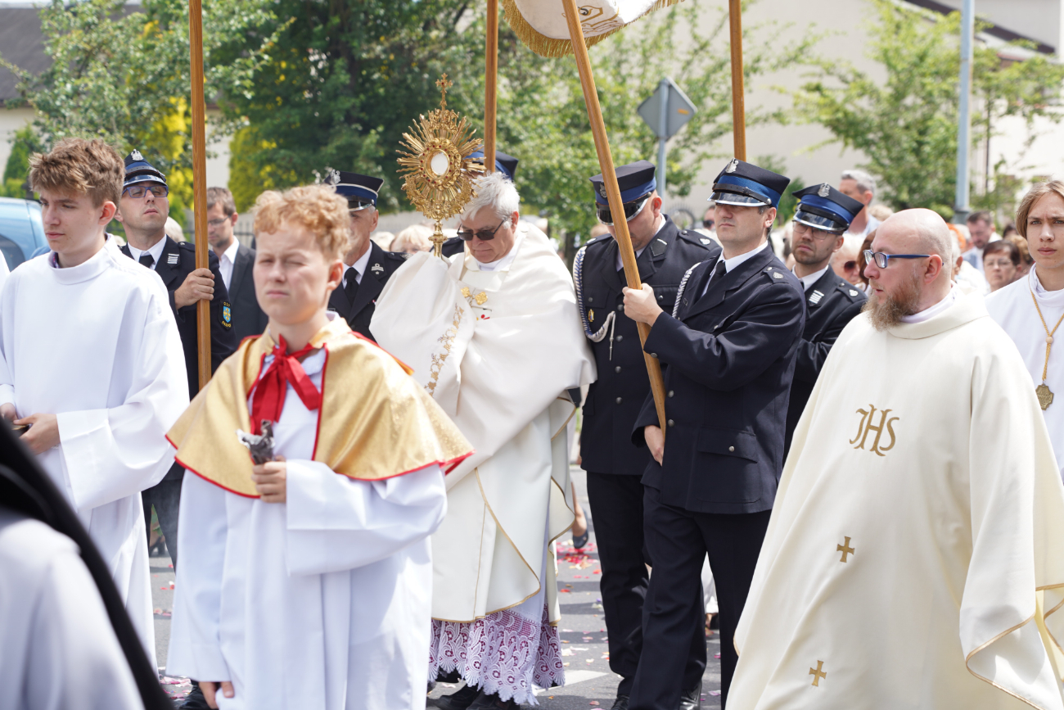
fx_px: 3103
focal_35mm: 105
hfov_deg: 19.5
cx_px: 532
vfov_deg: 13.0
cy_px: 355
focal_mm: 105
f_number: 5.6
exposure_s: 1/160
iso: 100
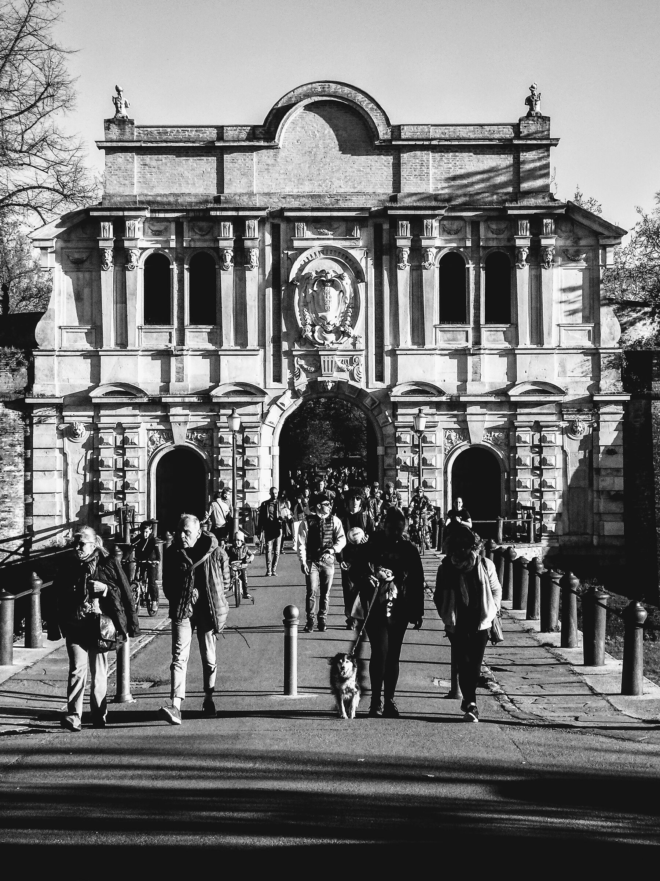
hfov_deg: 19.6
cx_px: 330
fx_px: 1907
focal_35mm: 75
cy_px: 440
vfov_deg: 26.0
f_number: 7.1
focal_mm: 12.87
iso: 200
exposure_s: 1/320
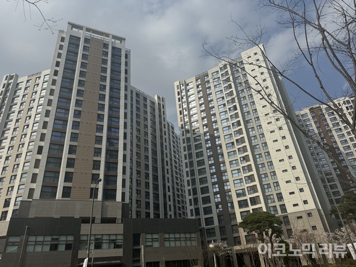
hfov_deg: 71.6
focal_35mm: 24
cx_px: 178
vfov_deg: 56.8
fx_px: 247
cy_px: 134
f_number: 1.78
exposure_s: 1/7937
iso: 80
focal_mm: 6.86
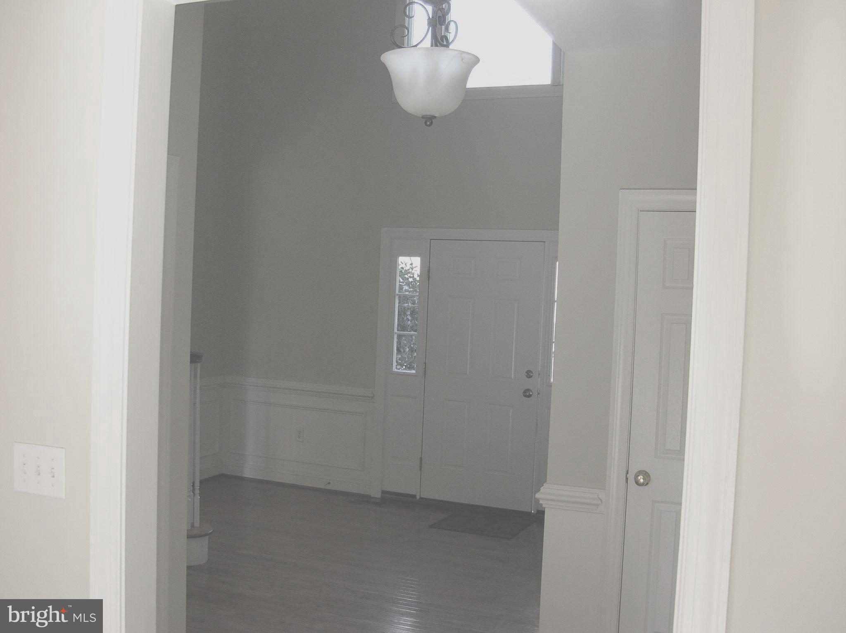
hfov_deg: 51.4
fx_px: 879
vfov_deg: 39.6
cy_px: 316
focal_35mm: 36
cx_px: 423
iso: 50
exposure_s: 1/45.1
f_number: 2.7
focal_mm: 6
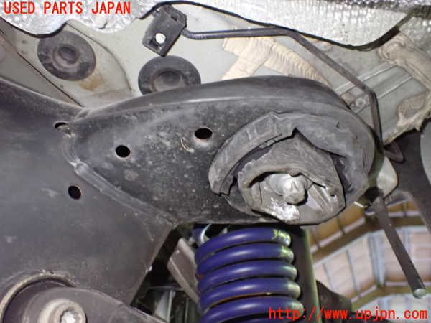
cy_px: 162
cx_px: 216
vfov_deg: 46.8
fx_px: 374
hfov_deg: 60.0
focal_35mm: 30
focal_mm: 5.4
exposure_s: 1/30
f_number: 2.3
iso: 1250
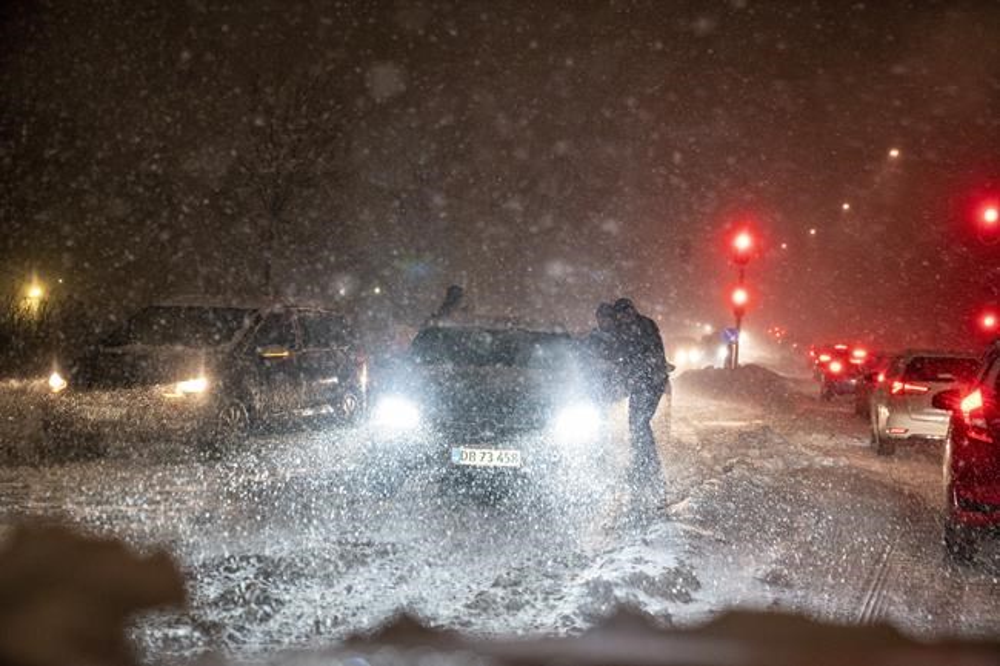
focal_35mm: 57
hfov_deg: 35.1
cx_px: 500
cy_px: 333
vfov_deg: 23.8
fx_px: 1583
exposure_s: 1/200
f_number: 3.2
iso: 4000
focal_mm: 57
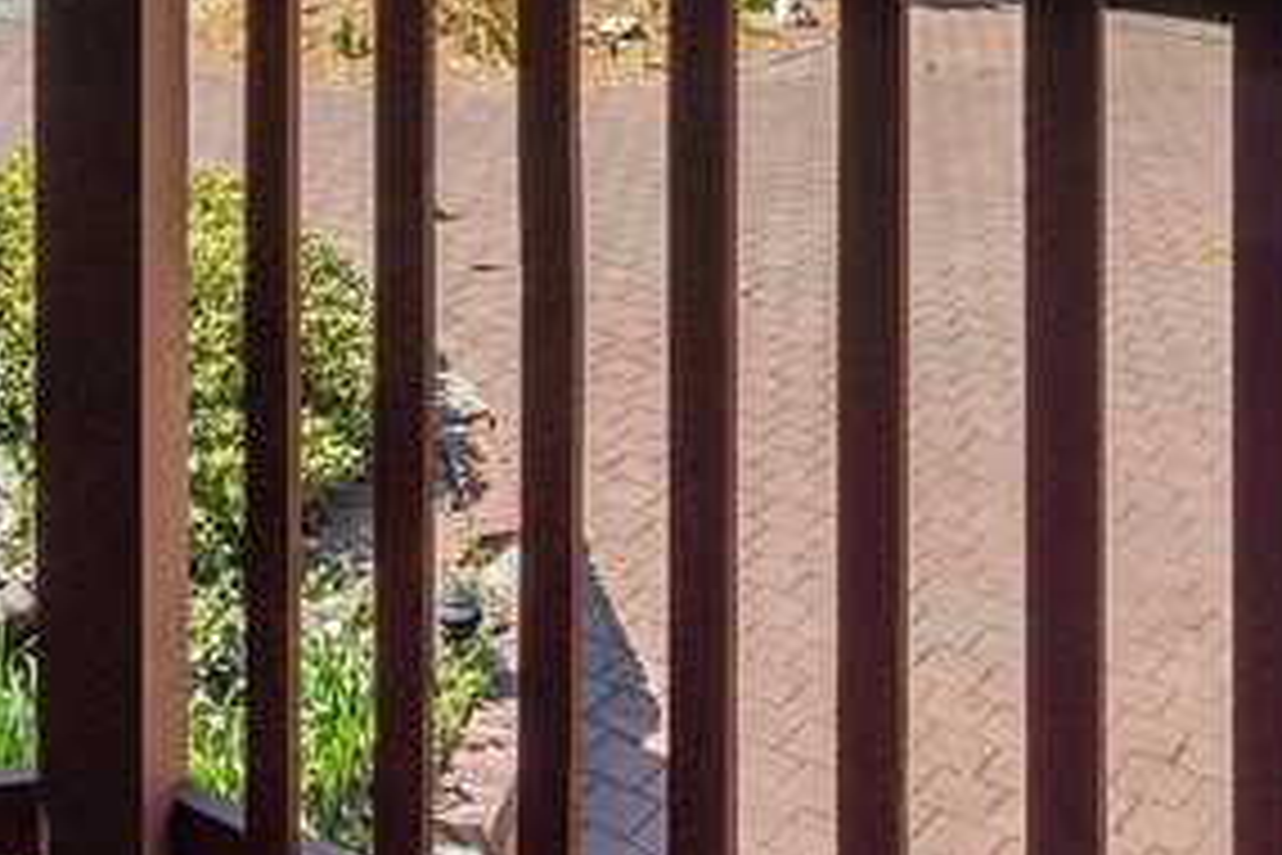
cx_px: 621
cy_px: -482
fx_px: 2172
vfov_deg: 19.1
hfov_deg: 32.9
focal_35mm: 61
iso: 400
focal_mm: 16
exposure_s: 1/400
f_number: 11
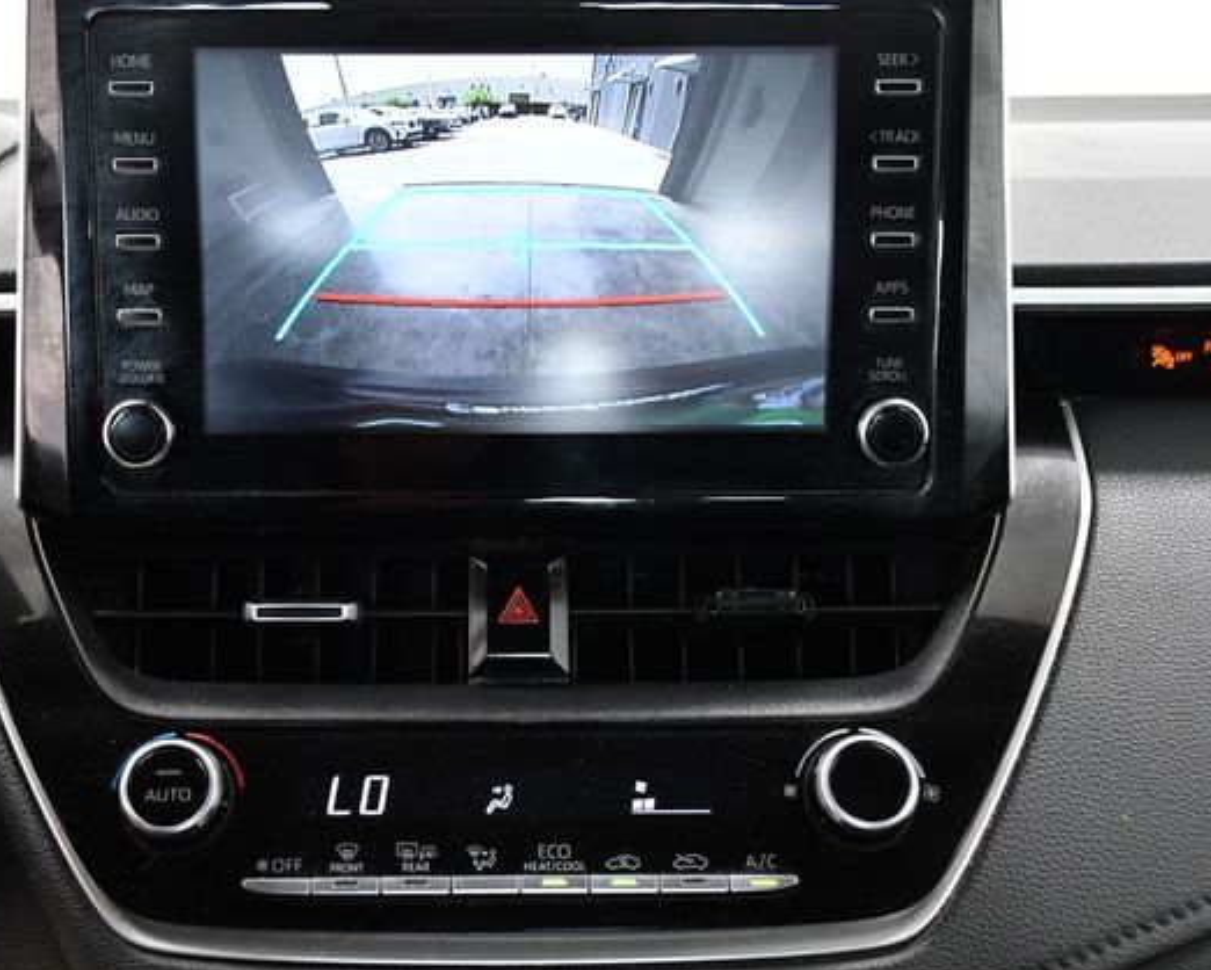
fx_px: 1649
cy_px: 492
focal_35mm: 46
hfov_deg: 40.2
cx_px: 524
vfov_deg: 32.8
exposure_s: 1/125
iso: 2500
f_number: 5.6
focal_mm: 27
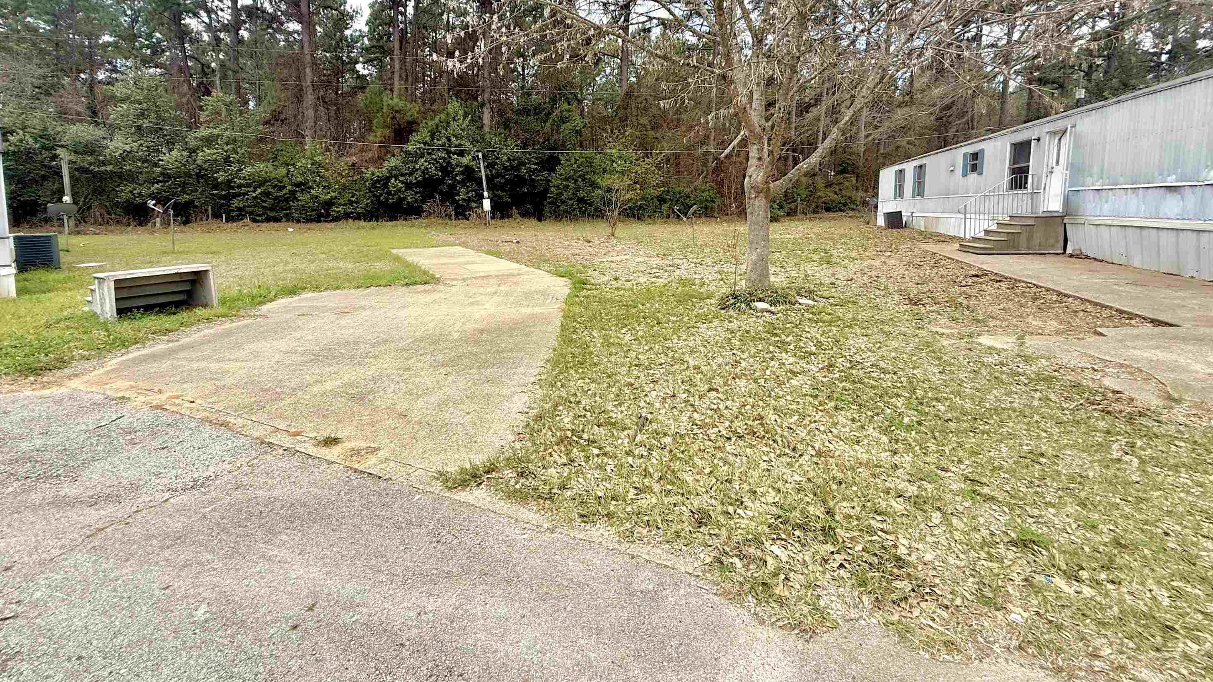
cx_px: 600
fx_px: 515
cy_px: 255
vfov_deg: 66.1
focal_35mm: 16
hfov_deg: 99.4
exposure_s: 1/613
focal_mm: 2.22
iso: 50
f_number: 2.2
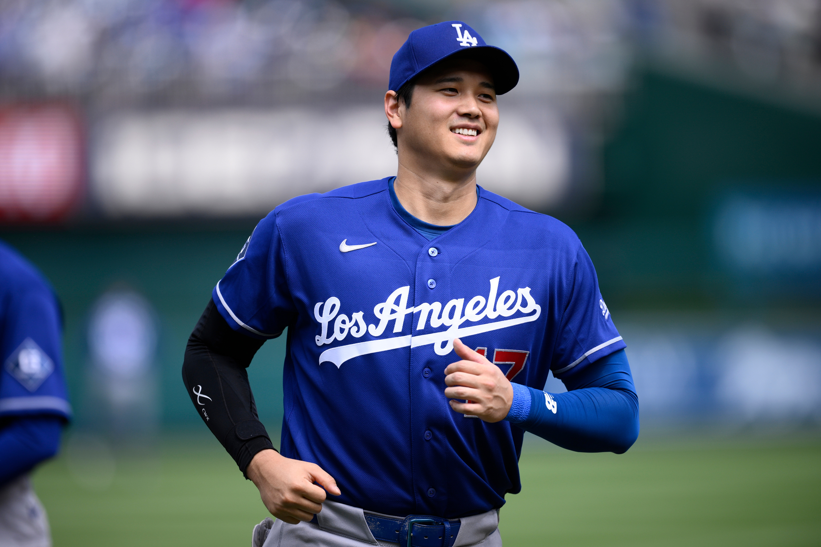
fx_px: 9122
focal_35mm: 400
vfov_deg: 3.4
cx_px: 410
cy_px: 274
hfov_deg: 5.2
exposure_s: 1/2500
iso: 250
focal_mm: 400
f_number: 2.8
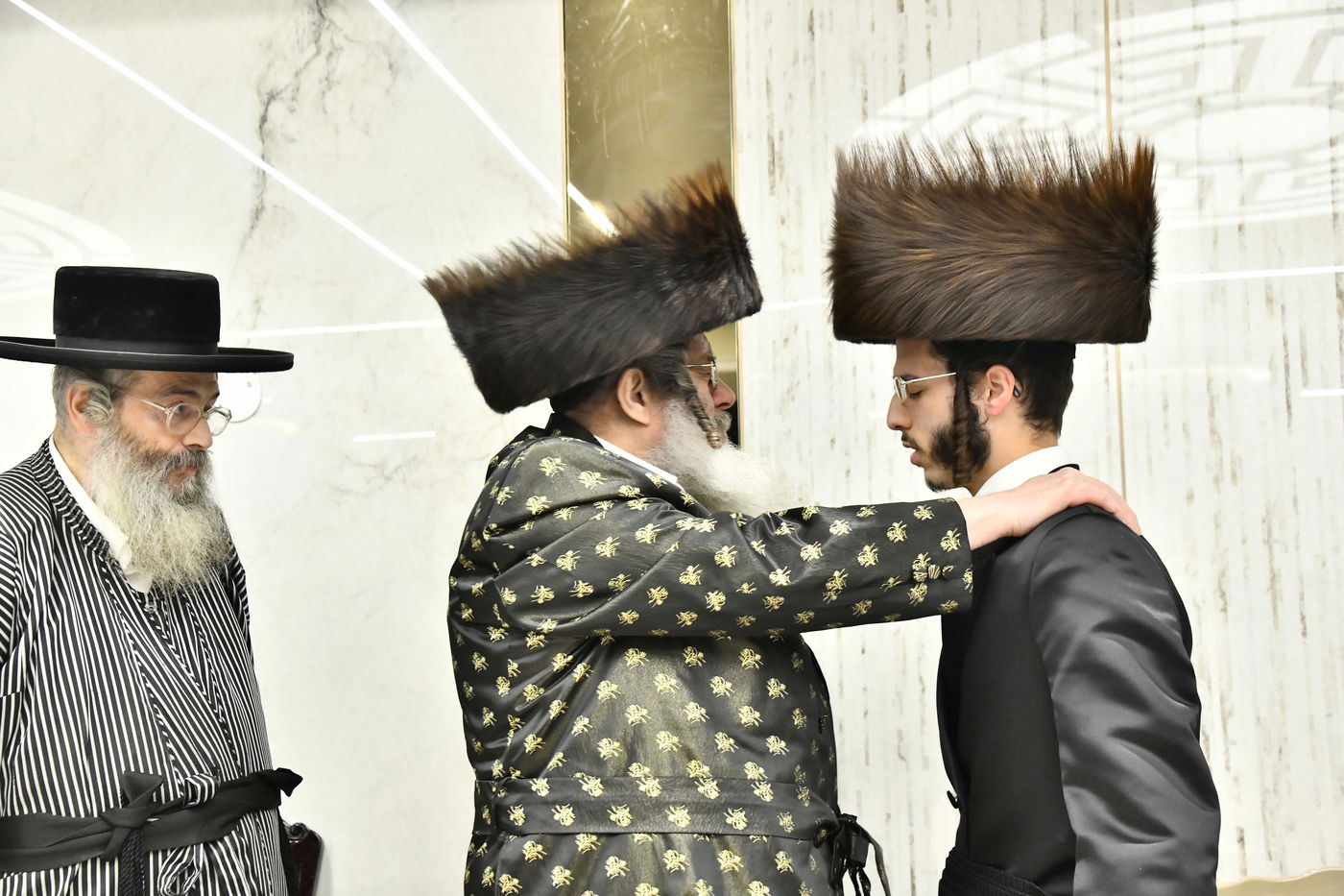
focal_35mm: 48
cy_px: 448
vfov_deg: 28.1
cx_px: 672
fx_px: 1792
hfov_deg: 41.1
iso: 4000
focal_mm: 48
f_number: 5.6
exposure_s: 1/125
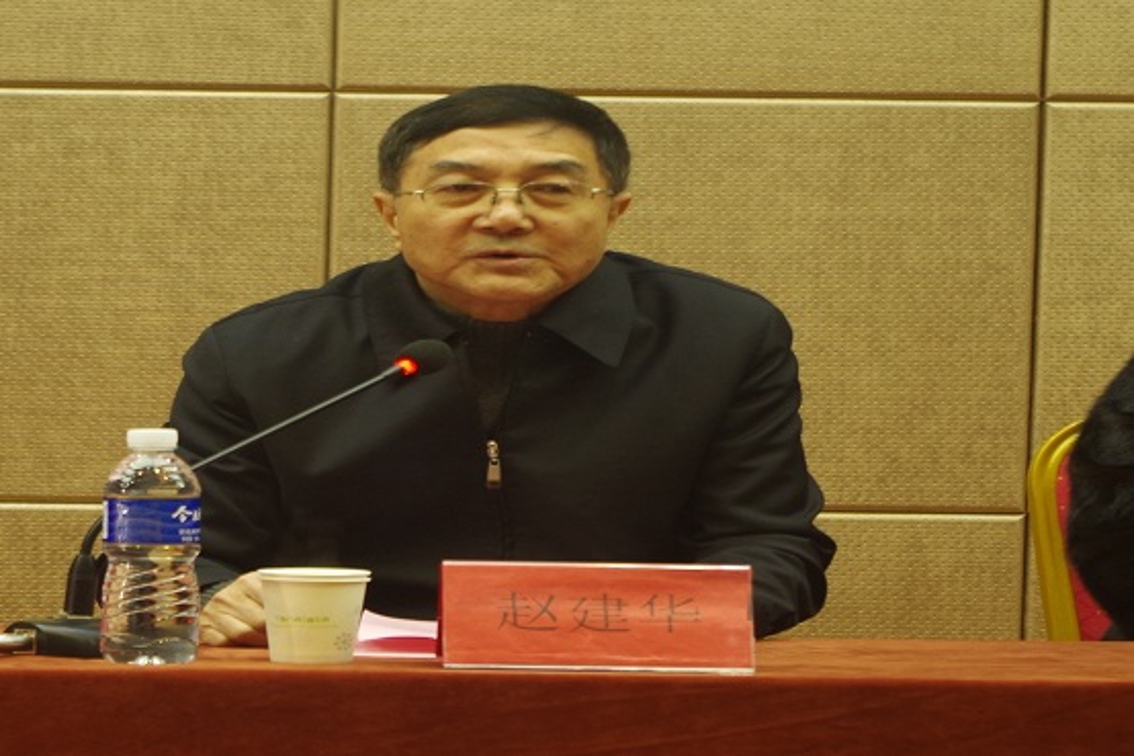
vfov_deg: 16.6
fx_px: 2582
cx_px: 567
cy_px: 378
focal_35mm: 82
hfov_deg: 24.8
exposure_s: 1/15
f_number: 5.6
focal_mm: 55
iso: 400
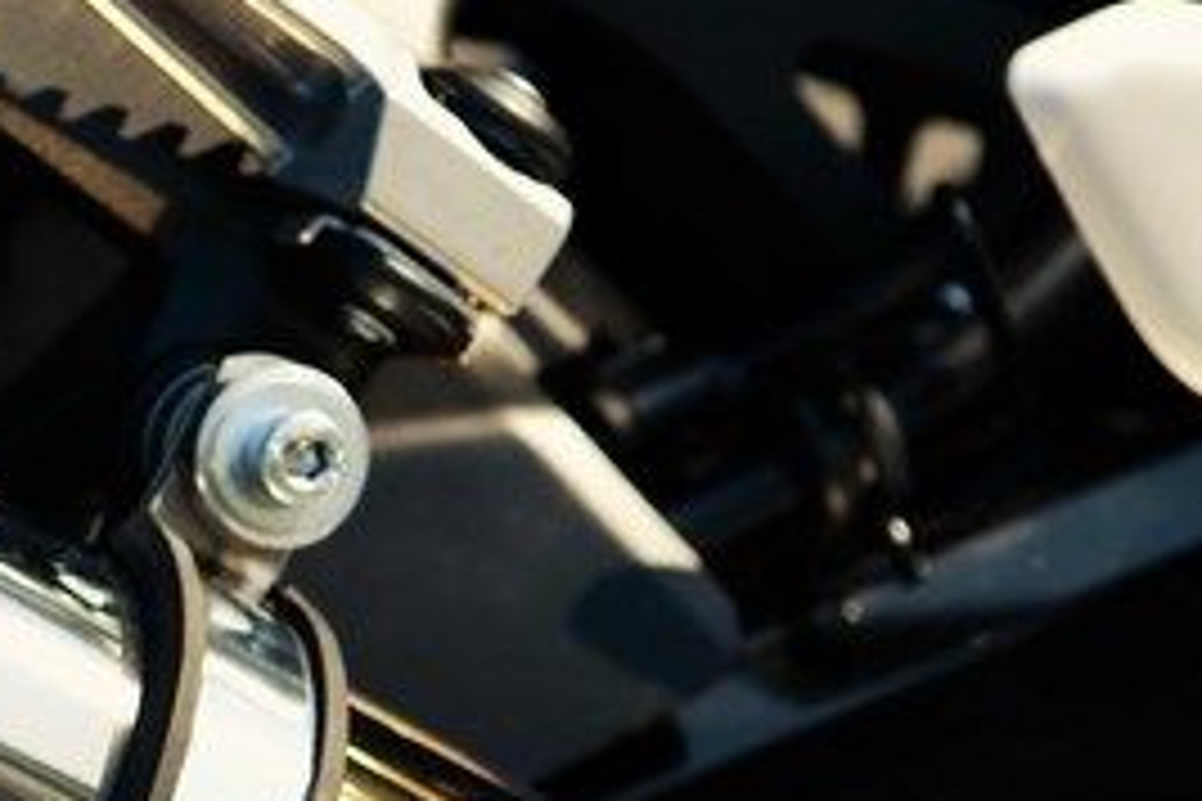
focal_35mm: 210
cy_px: 691
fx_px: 7011
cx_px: -135
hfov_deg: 9.7
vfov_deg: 6.5
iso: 100
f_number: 4.5
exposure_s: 1/500
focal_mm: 70
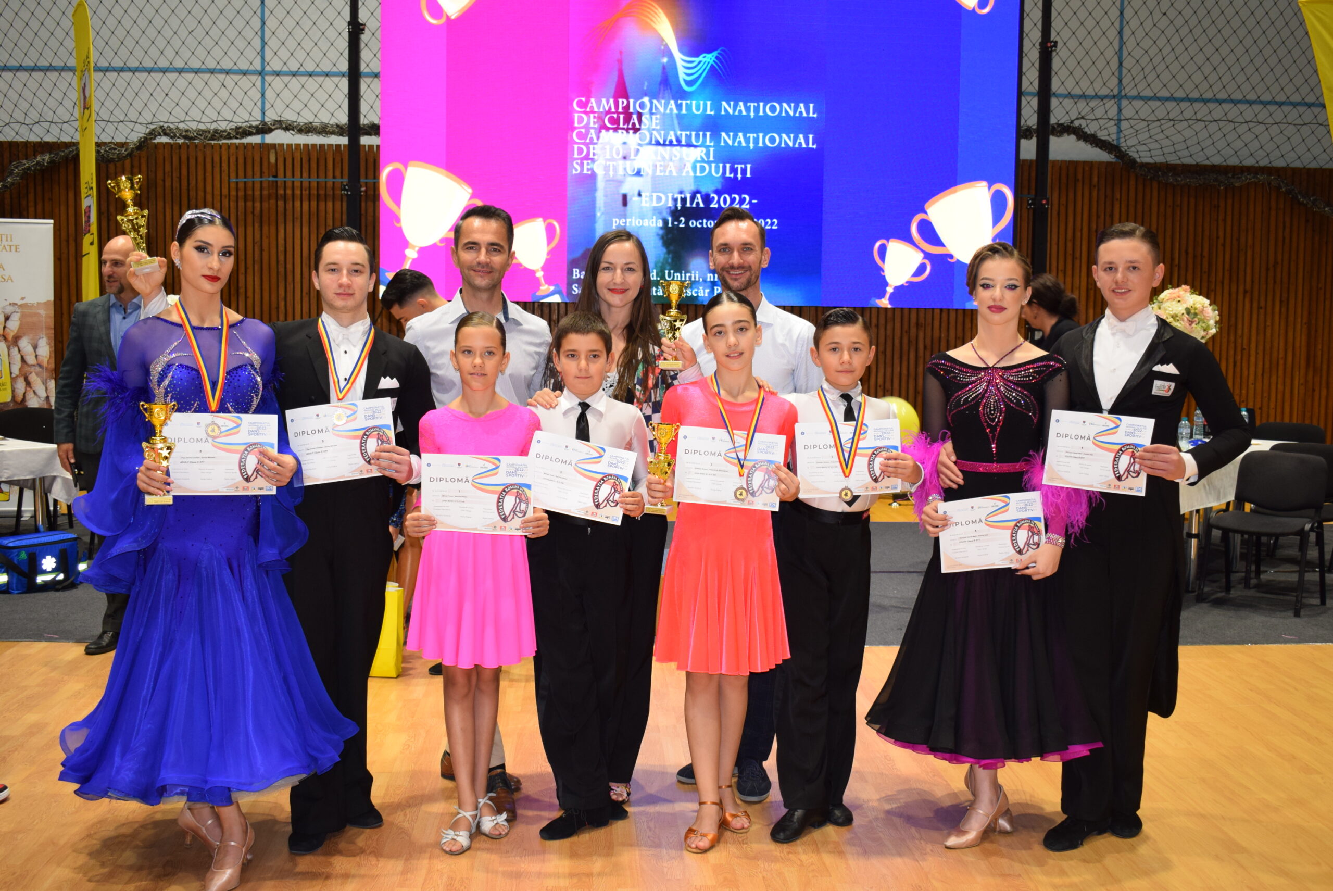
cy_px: 446
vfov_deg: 36.9
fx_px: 1334
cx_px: 666
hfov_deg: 53.1
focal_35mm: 36
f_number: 4.5
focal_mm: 24
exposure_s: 1/80
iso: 800
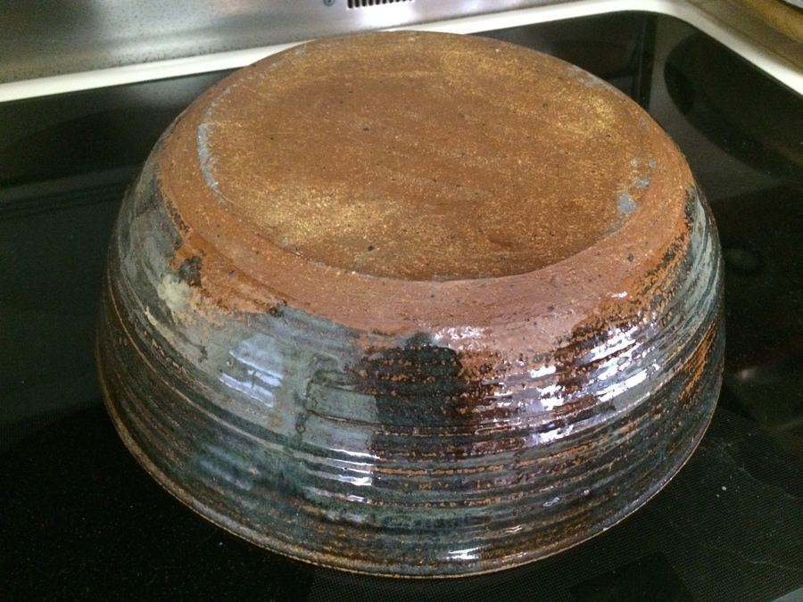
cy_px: 301
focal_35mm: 30
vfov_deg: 46.8
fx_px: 696
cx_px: 402
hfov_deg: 60.0
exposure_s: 1/15
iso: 500
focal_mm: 4.12
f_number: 2.2
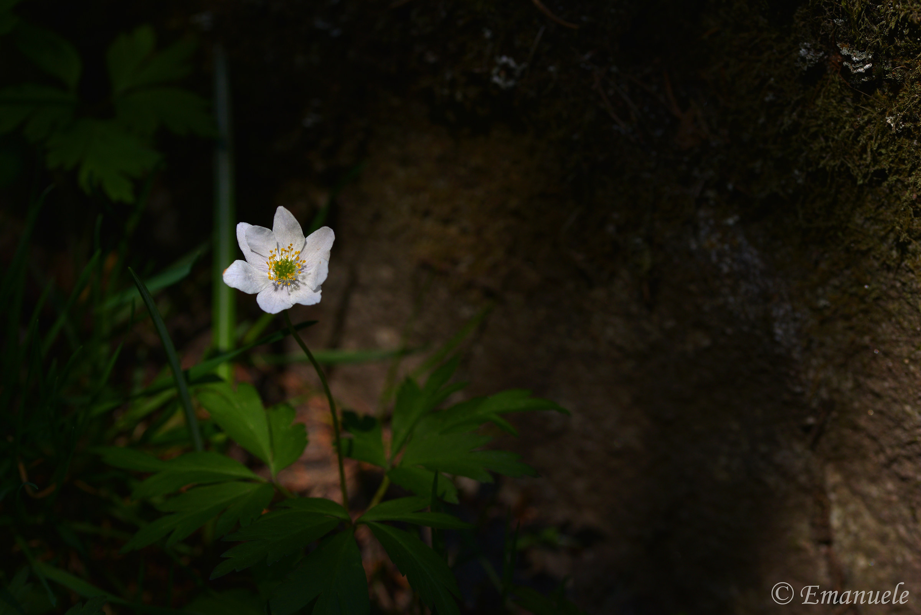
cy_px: 308
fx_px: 2687
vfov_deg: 13.1
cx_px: 460
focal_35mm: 105
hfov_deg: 19.4
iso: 200
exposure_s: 1/640
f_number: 8
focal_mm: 105
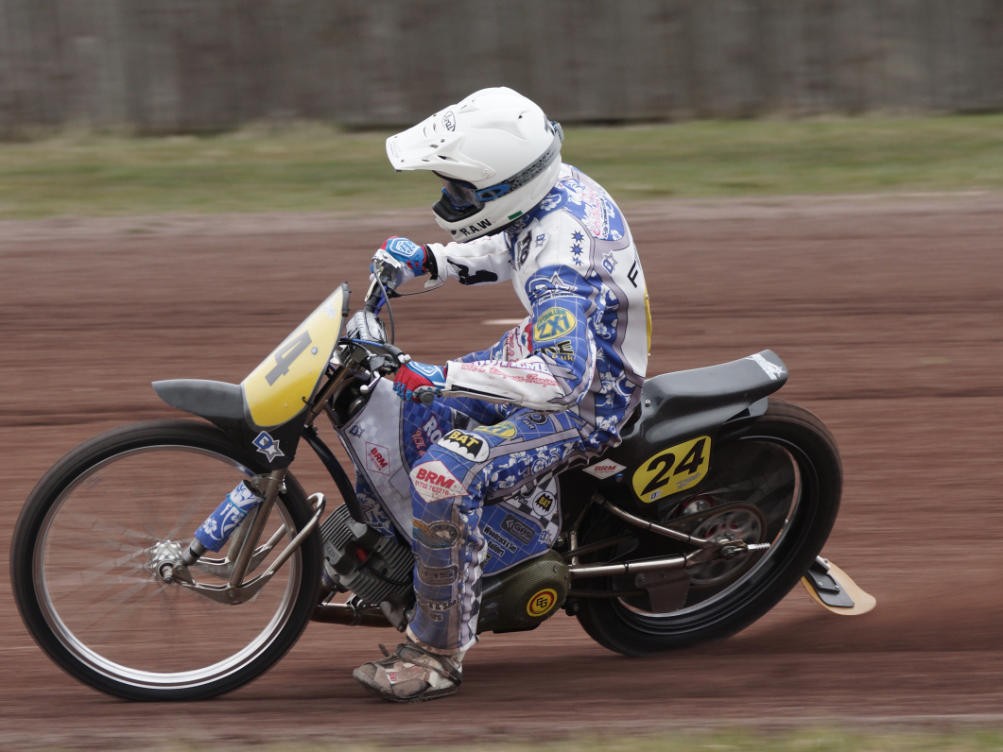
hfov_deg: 5.3
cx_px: 510
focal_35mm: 375
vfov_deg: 4.0
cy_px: 375
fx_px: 10867
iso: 400
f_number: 9
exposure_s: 1/400
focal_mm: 230
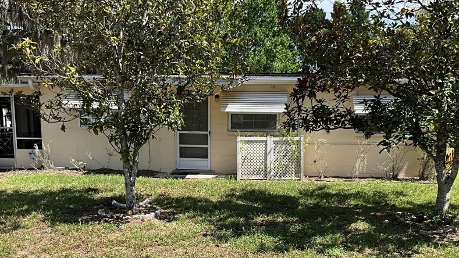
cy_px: 209
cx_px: 236
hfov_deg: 49.4
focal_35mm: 41
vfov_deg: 28.4
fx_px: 499
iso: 25
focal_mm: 3
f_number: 1.8
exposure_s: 1/978
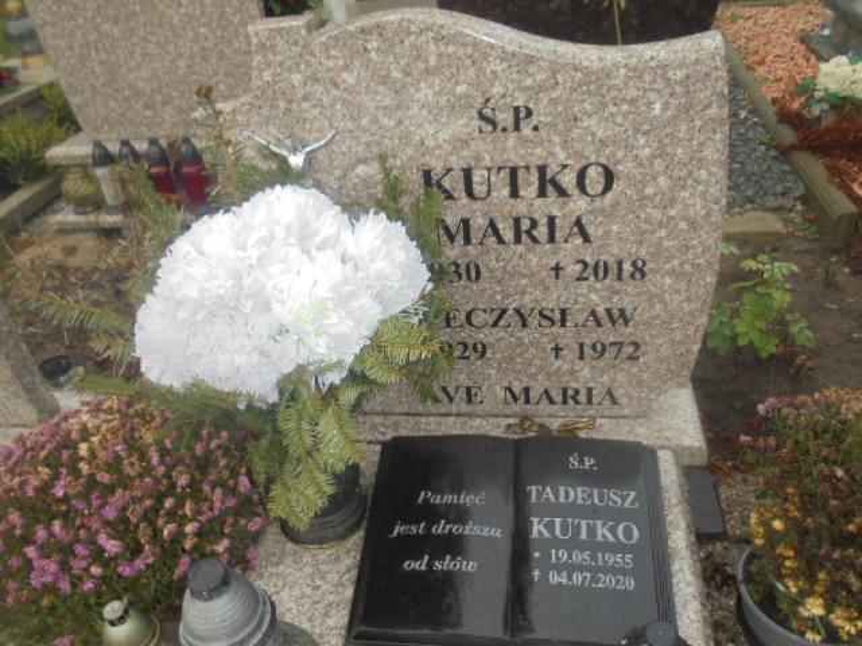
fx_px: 722
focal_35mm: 29
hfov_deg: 61.7
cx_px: 431
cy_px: 323
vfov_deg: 48.2
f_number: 3.7
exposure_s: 1/125
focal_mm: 5.3
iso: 100
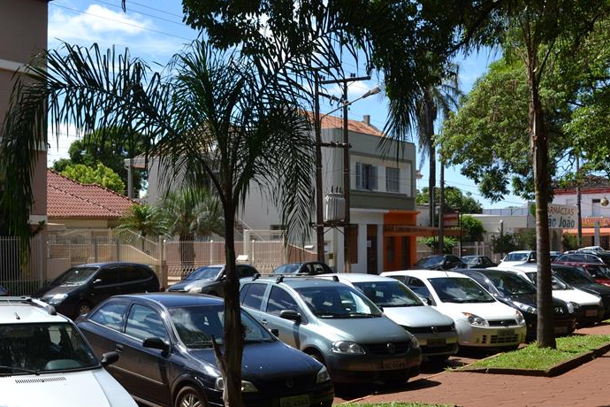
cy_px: 240
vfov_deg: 27.5
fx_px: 830
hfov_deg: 40.3
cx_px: 334
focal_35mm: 49
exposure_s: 1/250
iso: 100
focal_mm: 22
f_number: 8
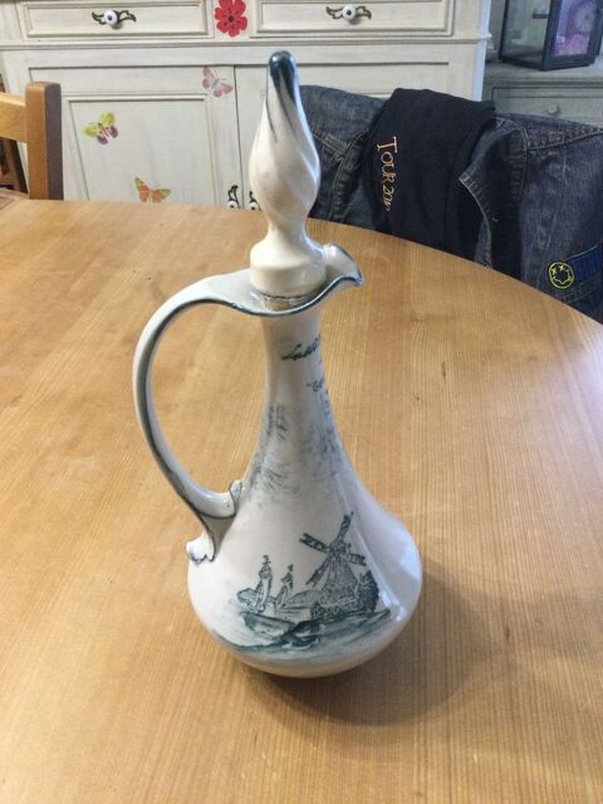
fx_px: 720
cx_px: 302
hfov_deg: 45.4
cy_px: 402
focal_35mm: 31
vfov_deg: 58.4
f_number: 2.4
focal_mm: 3.3
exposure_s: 1/20
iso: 200
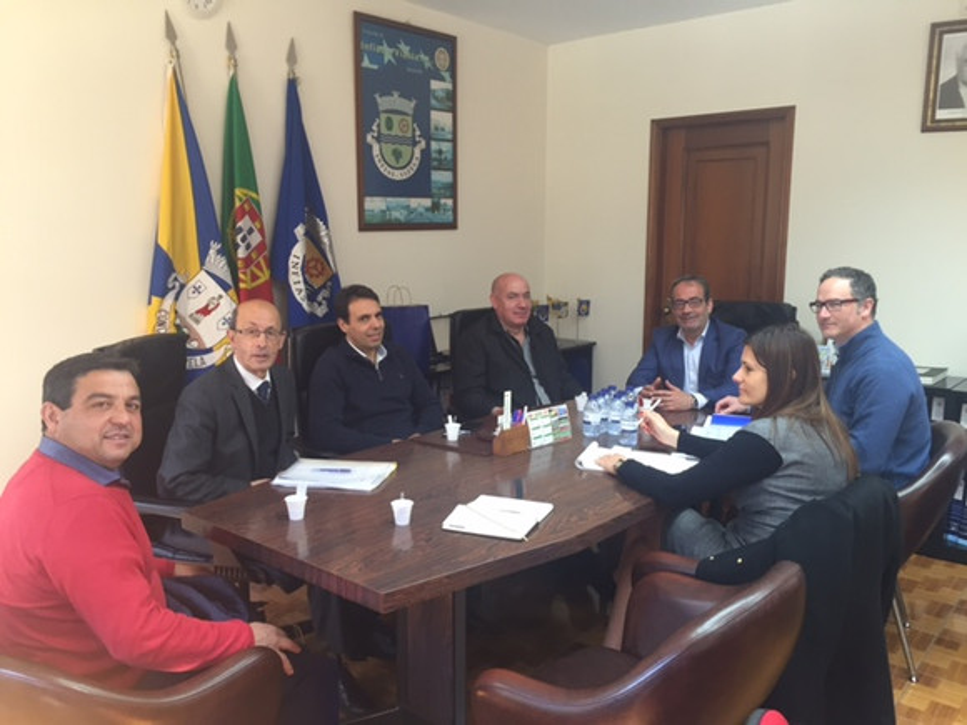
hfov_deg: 61.7
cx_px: 484
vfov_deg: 48.2
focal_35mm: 29
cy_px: 362
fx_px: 810
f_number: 2.2
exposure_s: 1/33
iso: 80
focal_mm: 4.15
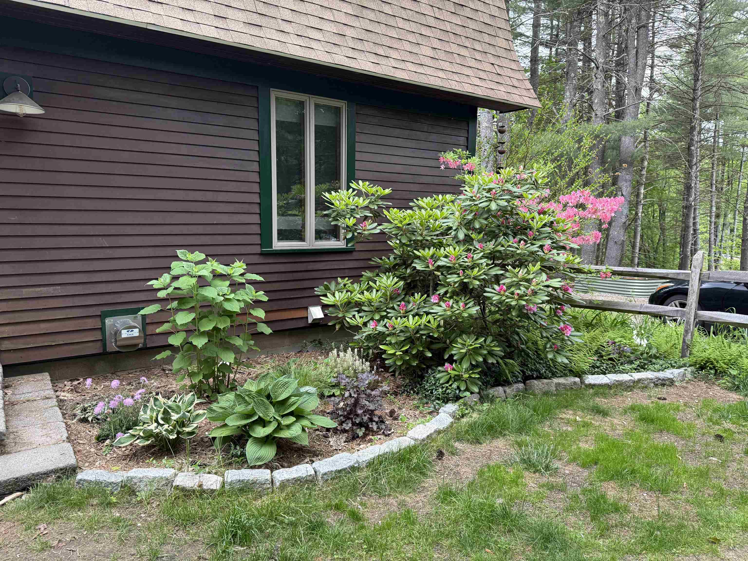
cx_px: 374
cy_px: 280
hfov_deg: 71.6
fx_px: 519
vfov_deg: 56.8
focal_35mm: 24
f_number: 1.78
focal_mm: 6.76
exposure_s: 1/79
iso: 200
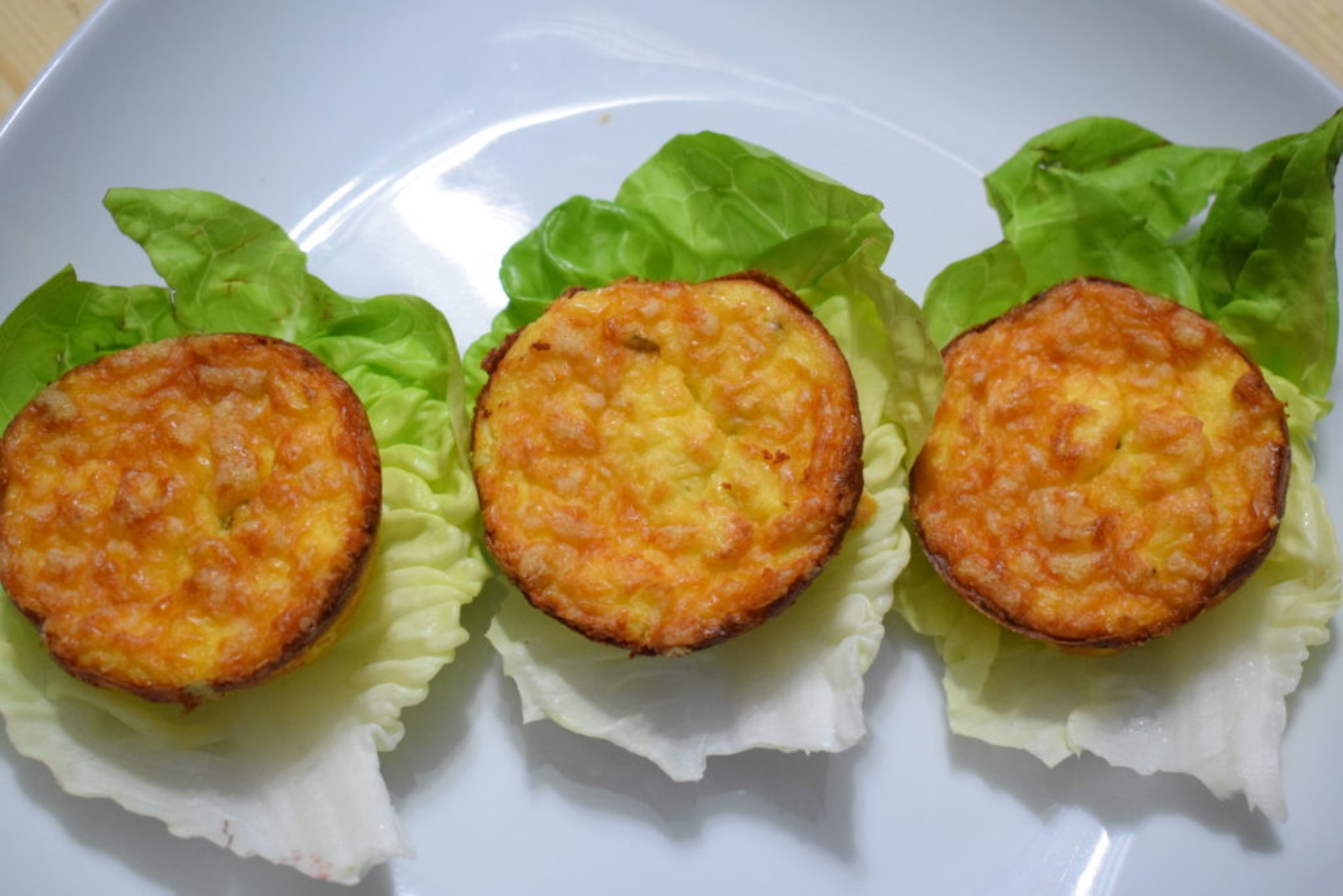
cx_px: 672
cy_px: 448
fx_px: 2127
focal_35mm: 57
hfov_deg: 35.0
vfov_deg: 23.8
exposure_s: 1/100
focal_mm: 38
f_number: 4.8
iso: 3200
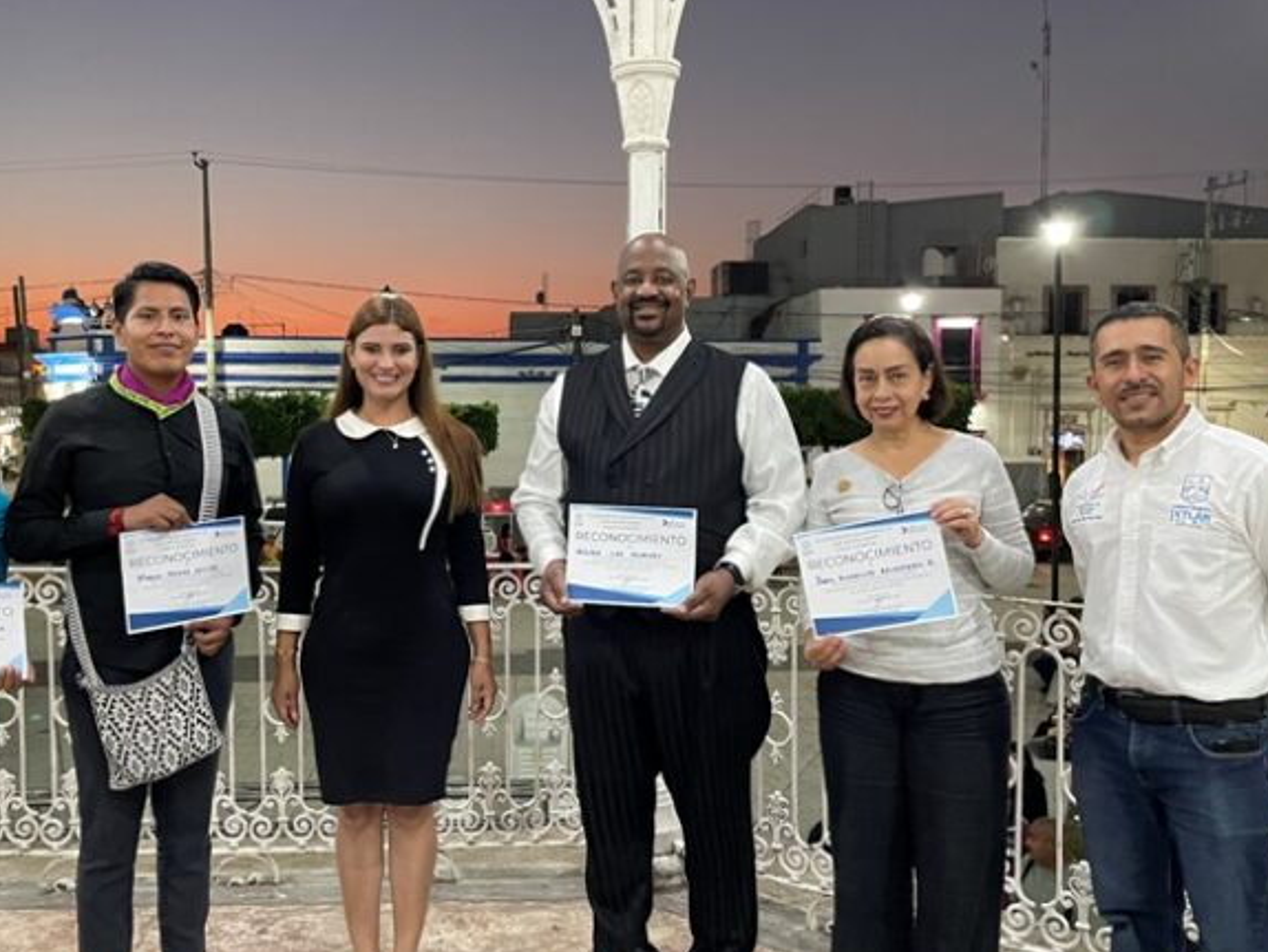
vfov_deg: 41.8
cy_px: 474
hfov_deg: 53.7
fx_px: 1246
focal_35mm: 34
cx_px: 537
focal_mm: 4.2
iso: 640
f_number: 1.6
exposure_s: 1/30
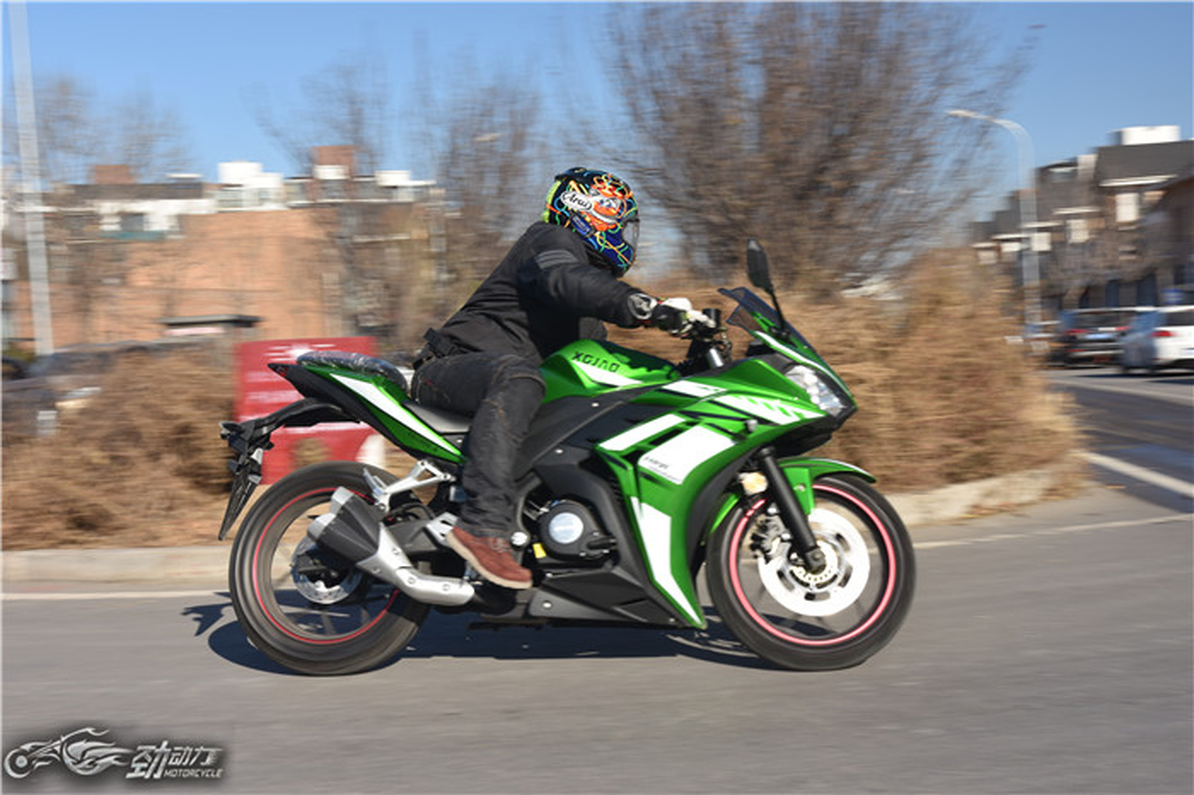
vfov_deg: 28.0
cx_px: 597
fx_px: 1591
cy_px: 398
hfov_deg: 41.1
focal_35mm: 48
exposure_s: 1/80
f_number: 9
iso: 100
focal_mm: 32
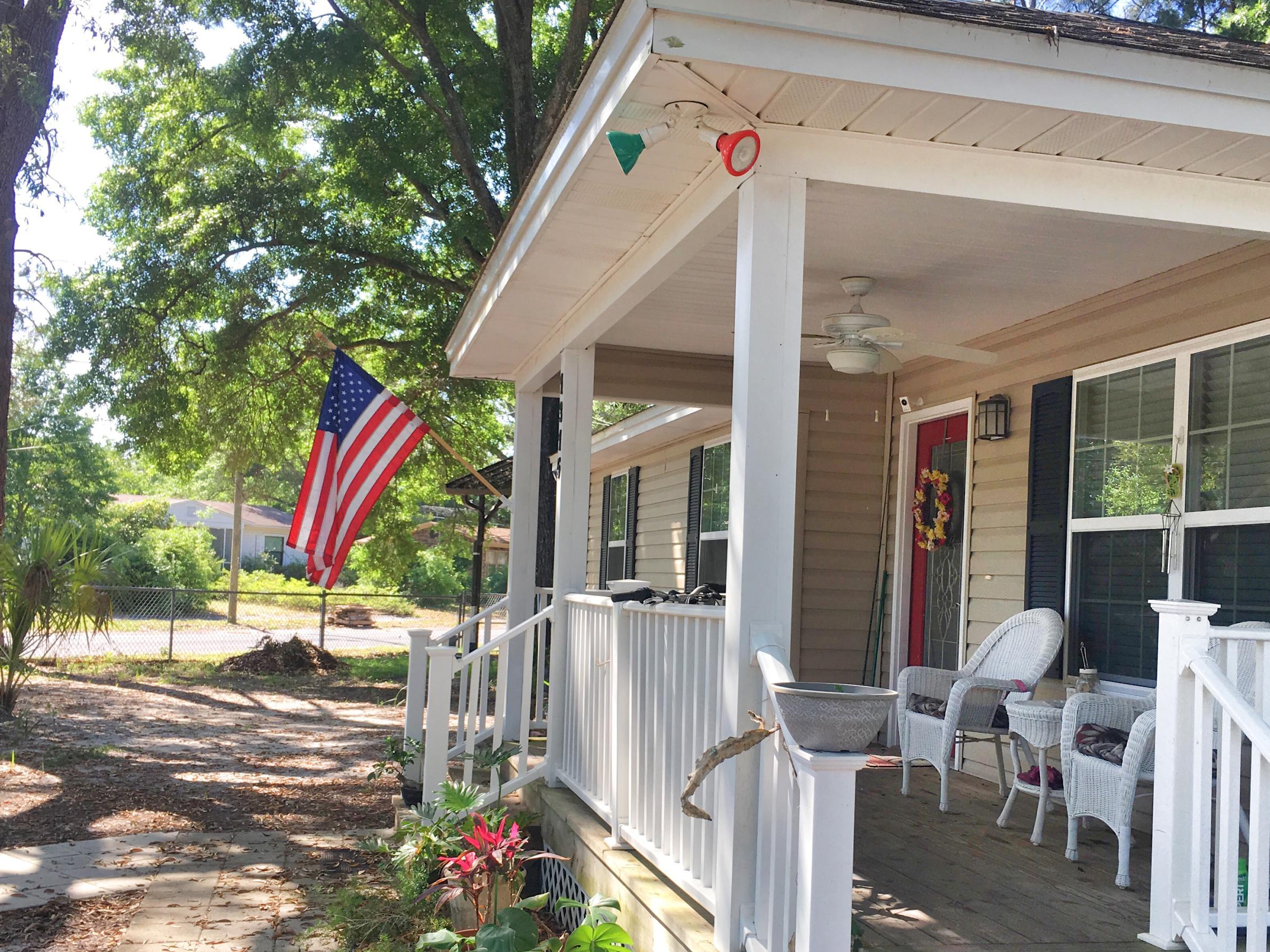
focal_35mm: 37
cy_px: 535
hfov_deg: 50.0
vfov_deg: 38.6
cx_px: 701
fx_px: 1358
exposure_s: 1/358
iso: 25
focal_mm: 4.15
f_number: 2.2
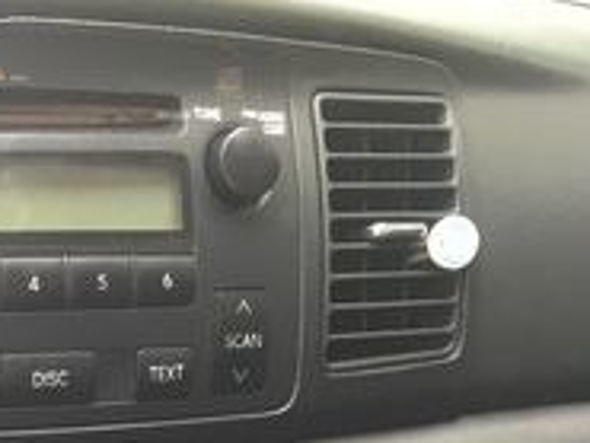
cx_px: -38
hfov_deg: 20.0
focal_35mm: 94
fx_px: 1603
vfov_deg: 13.1
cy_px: 947
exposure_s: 1/33
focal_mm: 4.15
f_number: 2.2
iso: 80
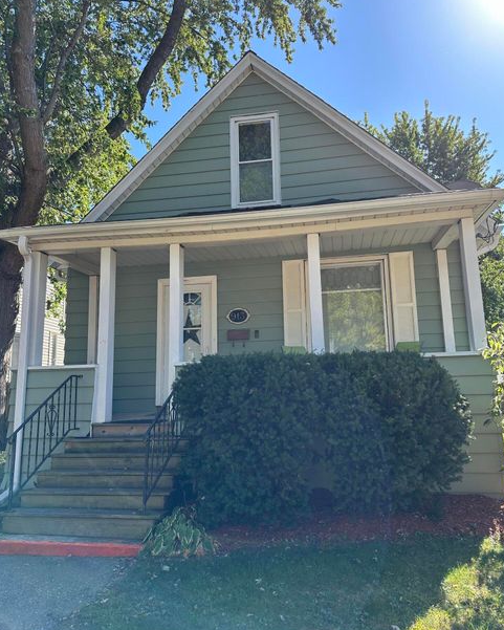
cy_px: 319
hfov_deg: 54.9
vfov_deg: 66.0
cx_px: 258
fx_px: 485
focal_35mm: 26
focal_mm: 6.86
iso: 80
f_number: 1.78
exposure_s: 1/1062
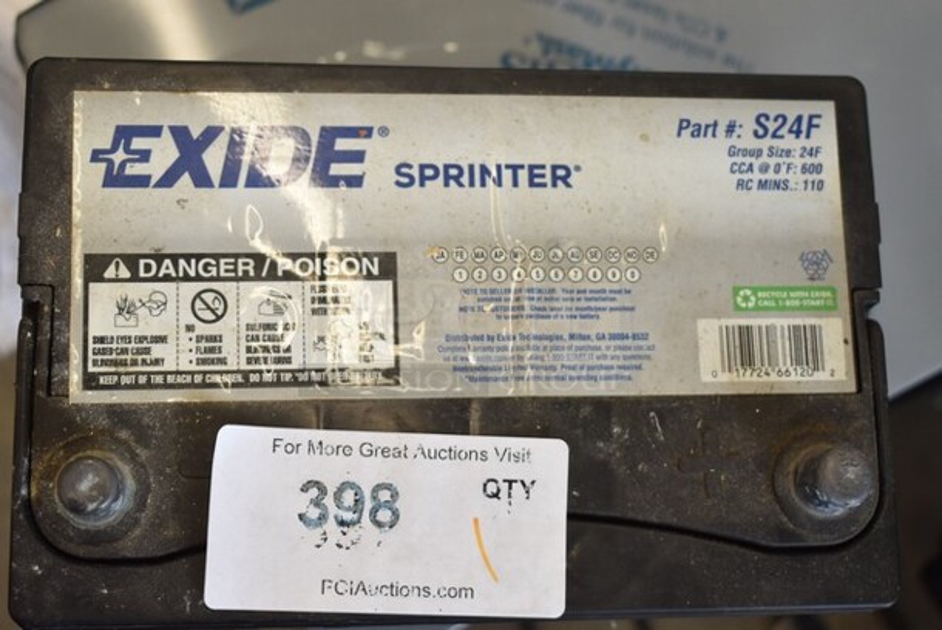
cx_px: 471
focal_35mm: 57
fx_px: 1493
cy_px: 315
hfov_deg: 35.0
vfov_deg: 23.8
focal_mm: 38
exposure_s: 1/60
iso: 640
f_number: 5.6
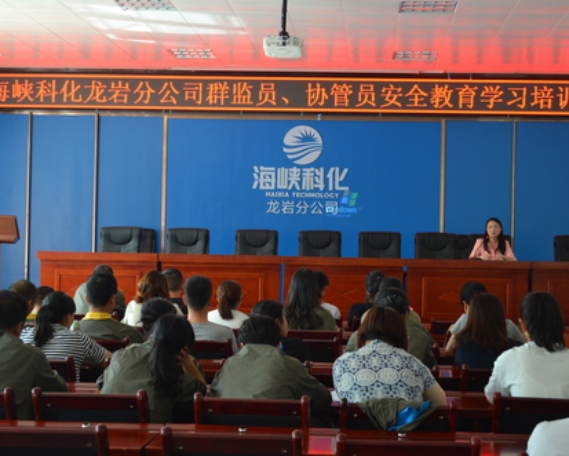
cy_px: 228
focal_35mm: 60
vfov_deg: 25.6
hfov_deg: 31.6
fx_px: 1004
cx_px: 318
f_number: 5
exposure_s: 1/15
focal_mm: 35
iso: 400
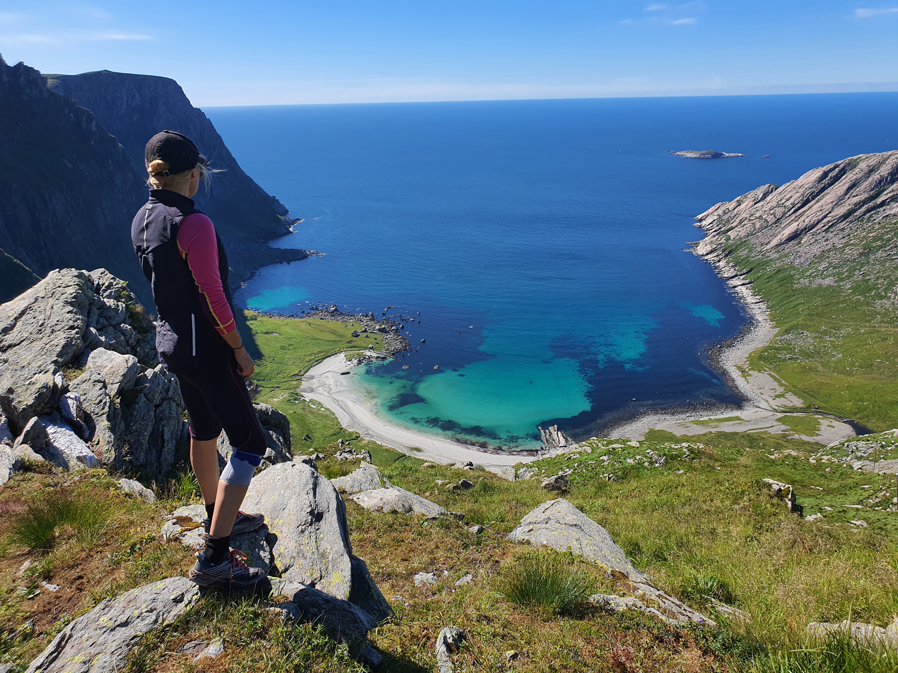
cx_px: 449
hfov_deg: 67.3
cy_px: 336
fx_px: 674
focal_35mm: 26
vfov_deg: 53.1
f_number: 2.4
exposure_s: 1/1820
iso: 50
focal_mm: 4.3
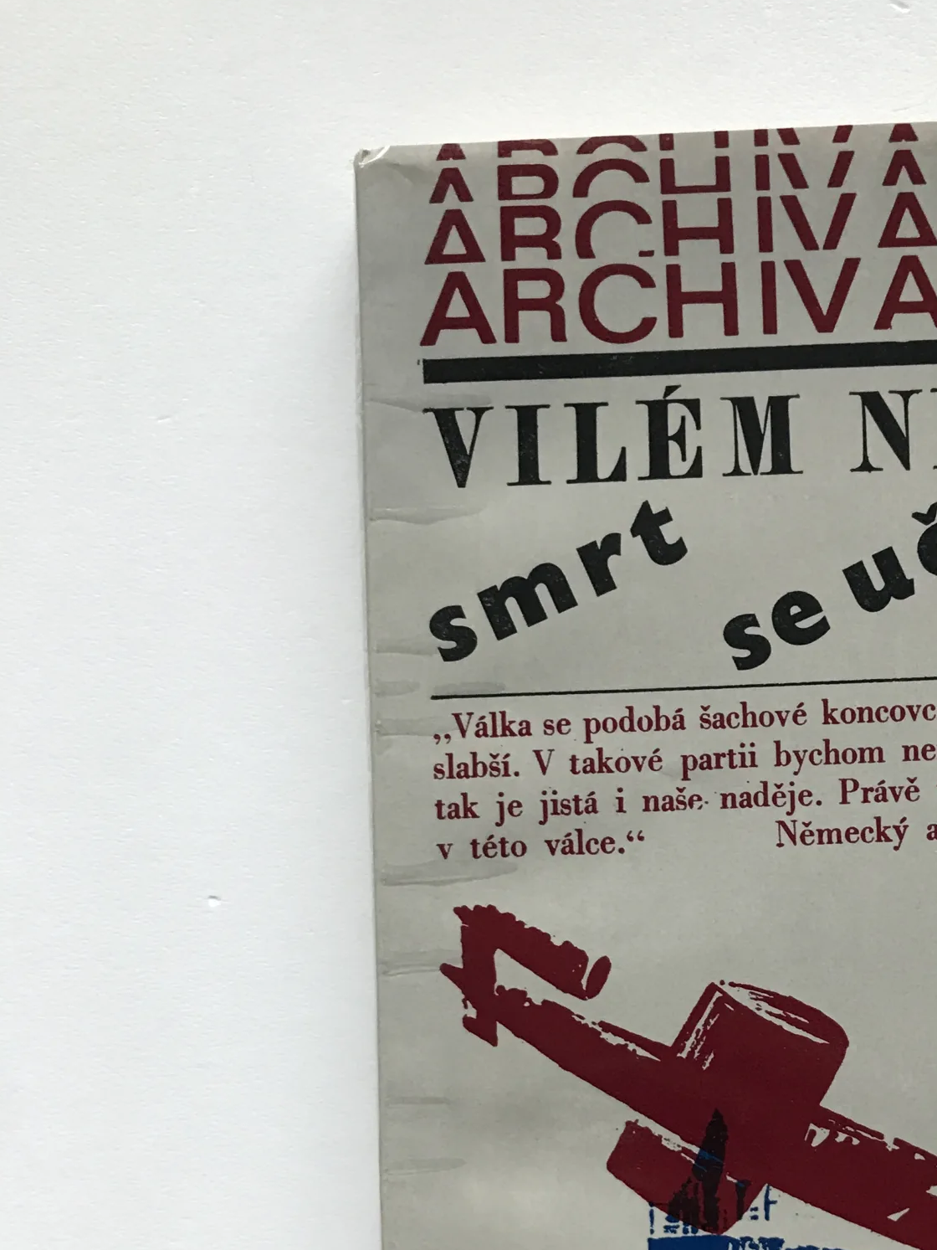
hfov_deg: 29.4
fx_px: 1732
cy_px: 898
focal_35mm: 48
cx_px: 793
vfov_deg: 38.9
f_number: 1.8
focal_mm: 3.99
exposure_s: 1/33
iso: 20
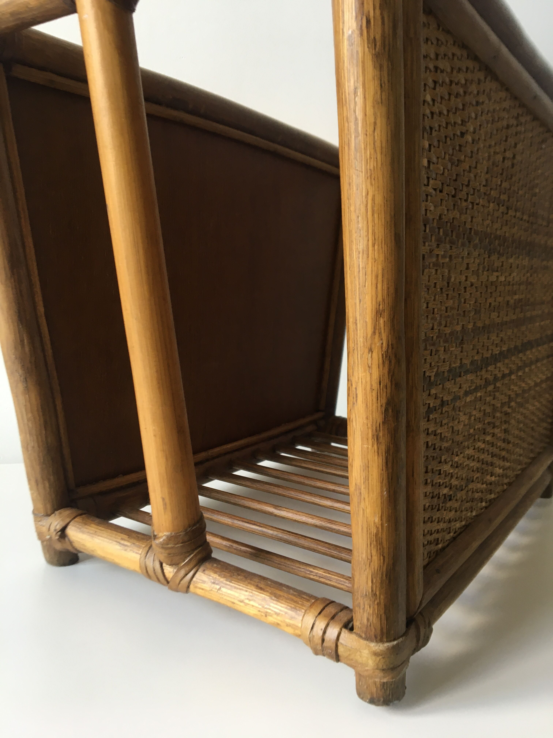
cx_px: 276
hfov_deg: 48.2
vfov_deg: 61.7
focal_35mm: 29
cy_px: 369
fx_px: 618
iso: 64
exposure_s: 1/33
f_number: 2.2
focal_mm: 4.15
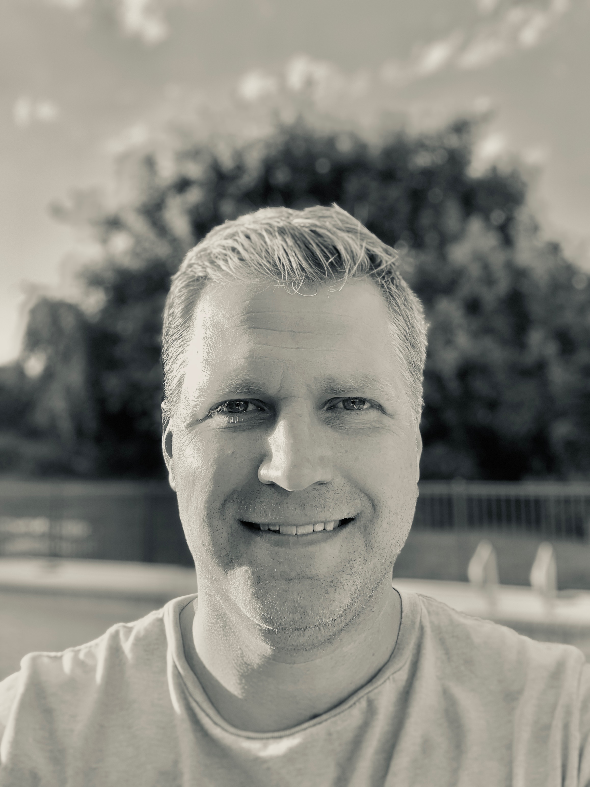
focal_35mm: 32
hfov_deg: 44.2
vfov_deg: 56.8
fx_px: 727
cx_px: 295
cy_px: 394
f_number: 2.2
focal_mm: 2.87
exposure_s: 1/241
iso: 16
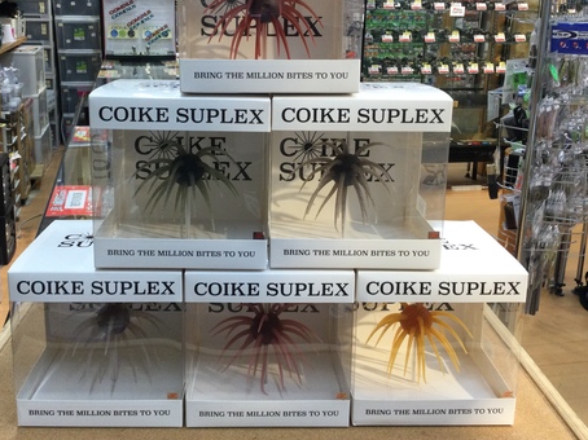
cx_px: 259
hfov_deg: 45.7
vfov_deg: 35.0
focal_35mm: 41
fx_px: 696
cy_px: 177
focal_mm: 3.3
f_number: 2.4
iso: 32
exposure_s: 1/33
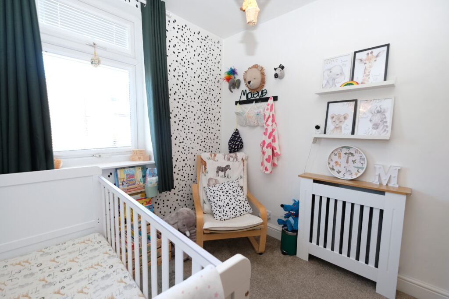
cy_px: 150
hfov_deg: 100.4
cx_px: 224
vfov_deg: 77.3
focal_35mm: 15
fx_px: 187
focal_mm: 10
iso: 640
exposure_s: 1/60
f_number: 4
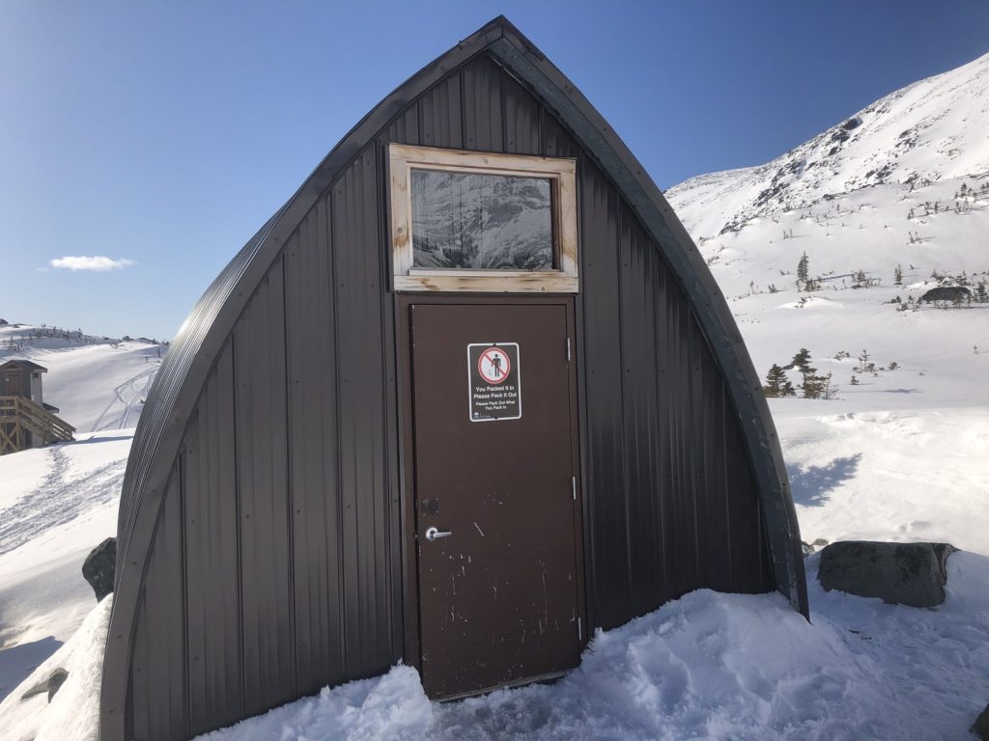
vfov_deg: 49.7
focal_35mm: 28
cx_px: 494
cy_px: 370
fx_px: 800
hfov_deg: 63.4
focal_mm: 3.99
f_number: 1.8
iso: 20
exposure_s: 1/3003
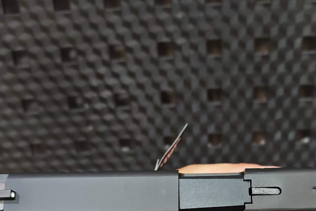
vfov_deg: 28.1
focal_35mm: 45
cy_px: 210
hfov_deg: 43.5
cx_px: 183
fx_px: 395
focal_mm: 6.83
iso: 500
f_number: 2
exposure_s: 1/67
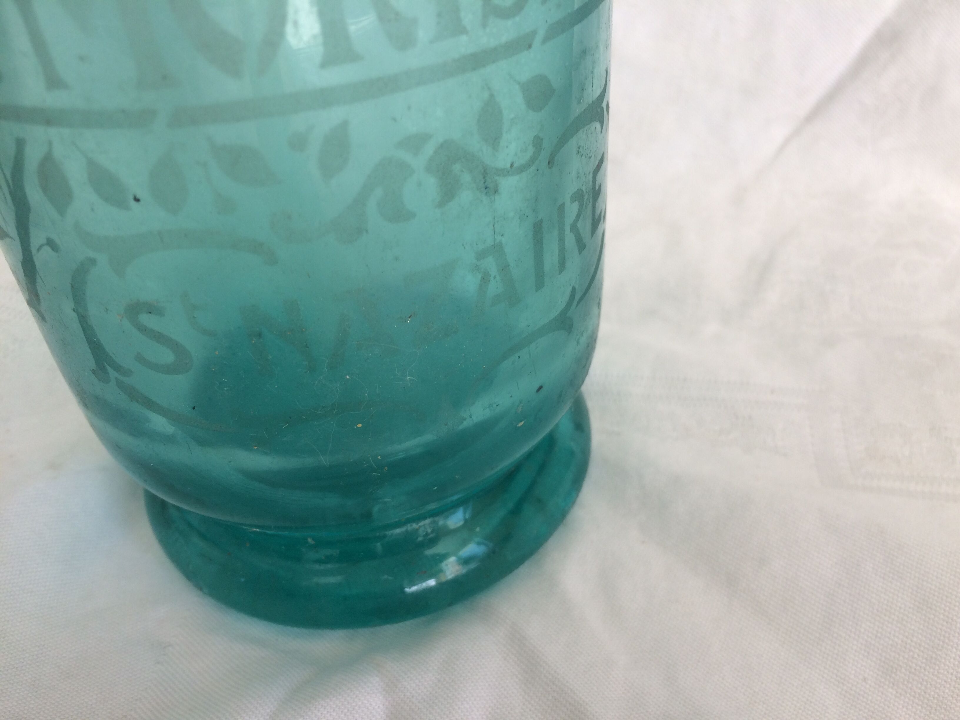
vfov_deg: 48.2
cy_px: 360
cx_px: 480
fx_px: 804
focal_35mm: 29
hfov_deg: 61.7
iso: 40
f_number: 2.2
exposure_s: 1/100
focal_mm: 4.15
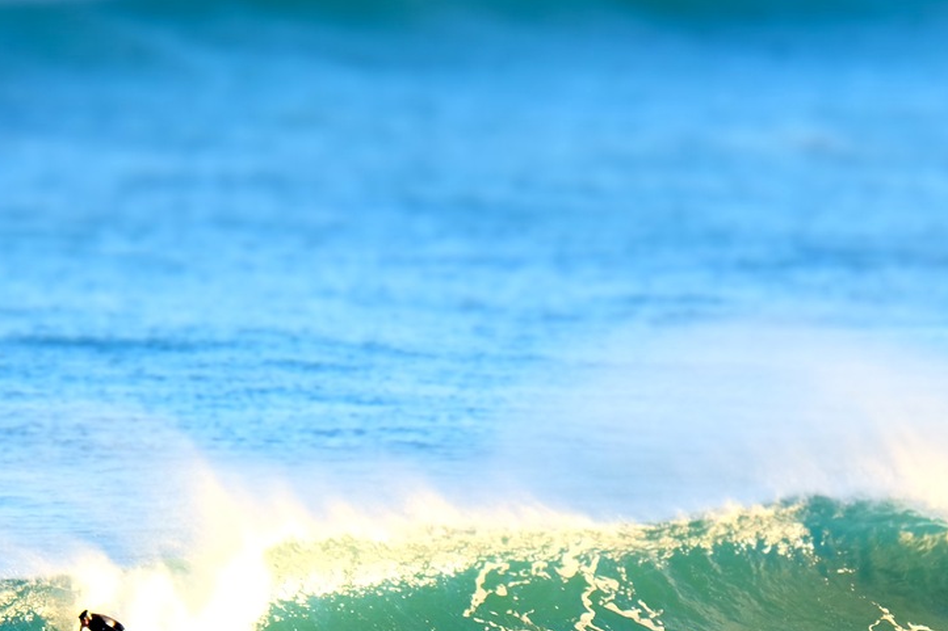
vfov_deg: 1.9
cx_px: 289
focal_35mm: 742
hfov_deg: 2.8
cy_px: 503
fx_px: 19534
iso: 800
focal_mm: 230
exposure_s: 1/500
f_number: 6.7
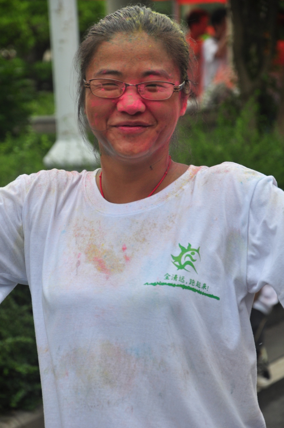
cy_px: 214
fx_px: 1868
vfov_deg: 13.1
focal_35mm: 158
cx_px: 142
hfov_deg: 8.7
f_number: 7.1
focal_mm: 105
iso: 250
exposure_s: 1/640
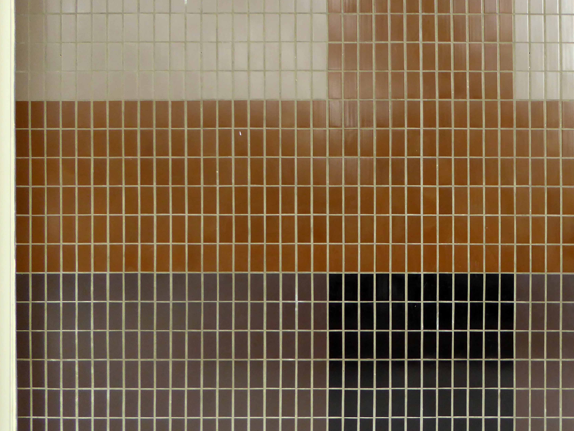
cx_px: 415
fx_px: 1011
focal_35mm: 61
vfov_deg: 24.0
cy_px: 177
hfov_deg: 31.2
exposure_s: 1/100
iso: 100
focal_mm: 7.2
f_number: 3.8
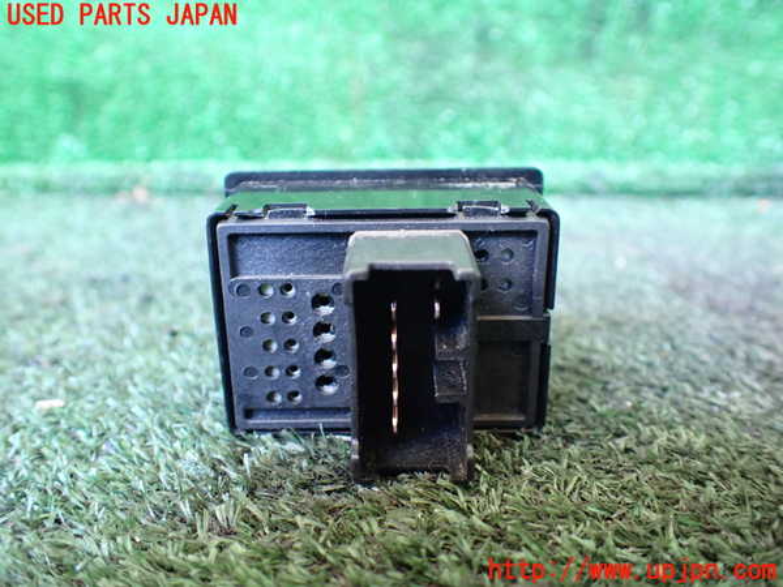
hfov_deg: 60.0
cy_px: 294
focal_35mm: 30
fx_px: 679
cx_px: 392
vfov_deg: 46.8
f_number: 2.3
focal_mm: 5.4
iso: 1000
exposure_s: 1/30
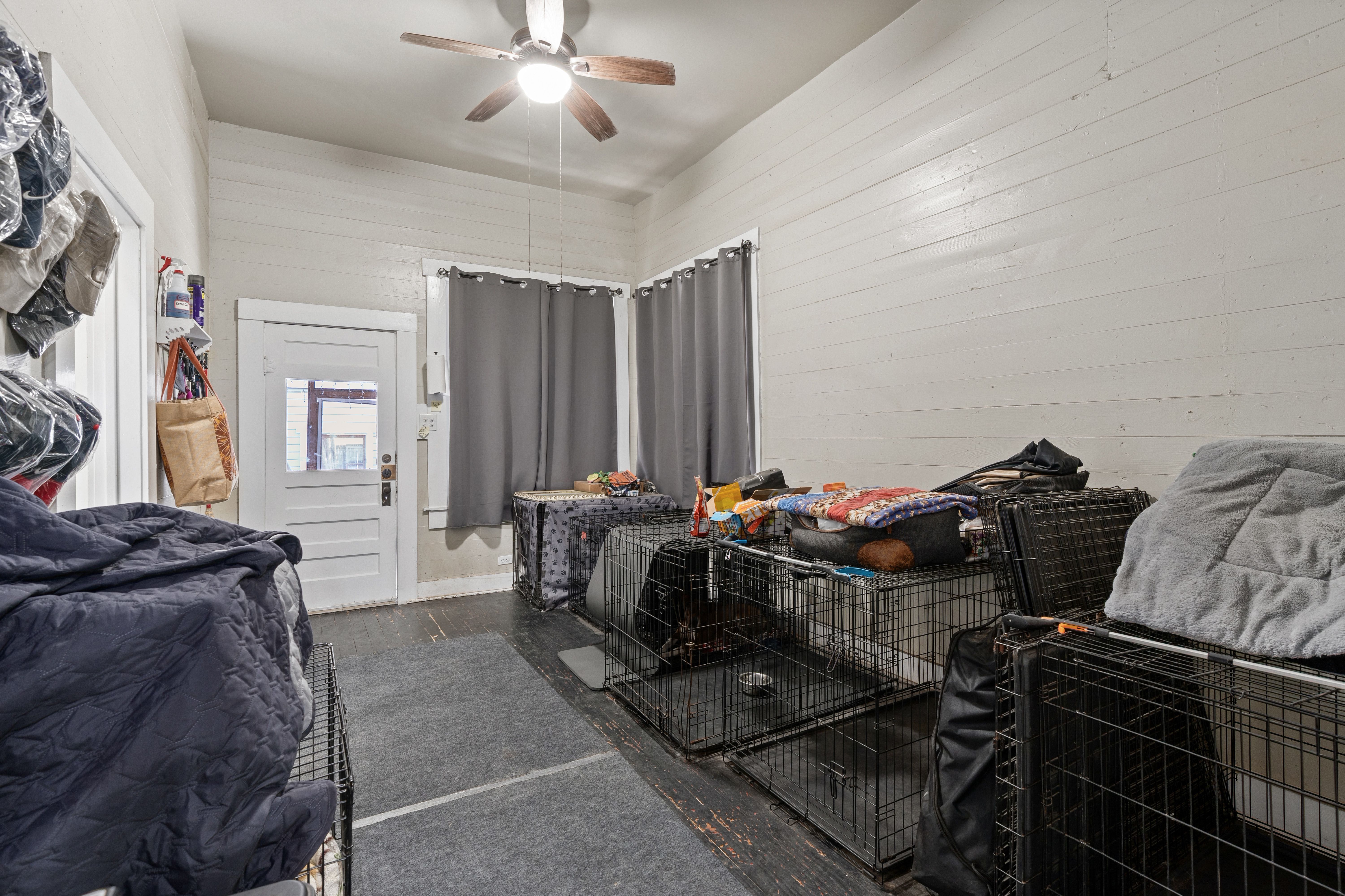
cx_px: 672
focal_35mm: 16
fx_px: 598
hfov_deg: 96.7
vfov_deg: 73.7
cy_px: 448
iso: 320
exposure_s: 4
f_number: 7.1
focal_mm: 16
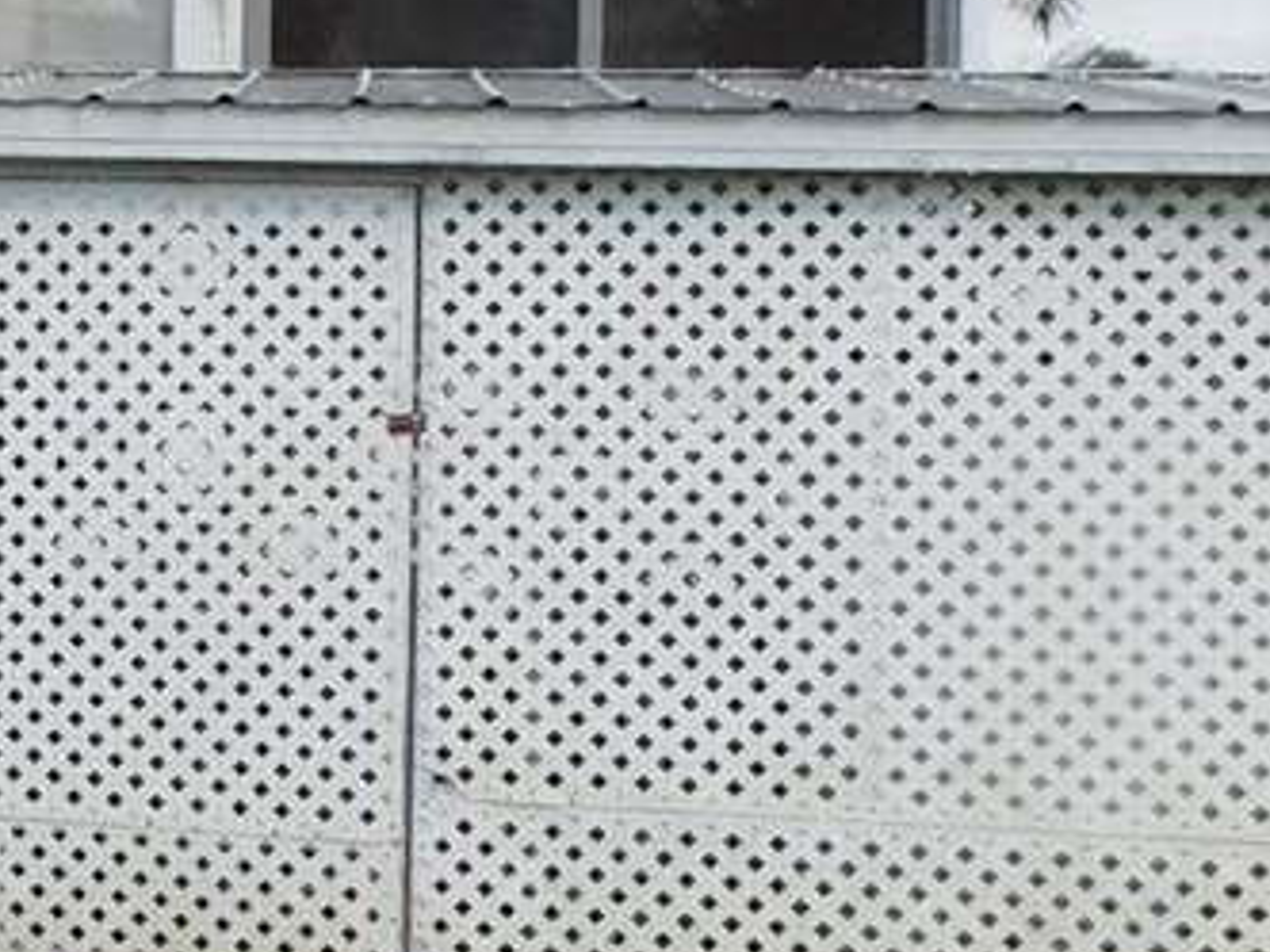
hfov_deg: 14.2
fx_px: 4072
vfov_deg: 13.3
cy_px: 306
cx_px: -1419
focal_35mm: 111
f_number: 3
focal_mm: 4
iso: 125
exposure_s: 1/1000
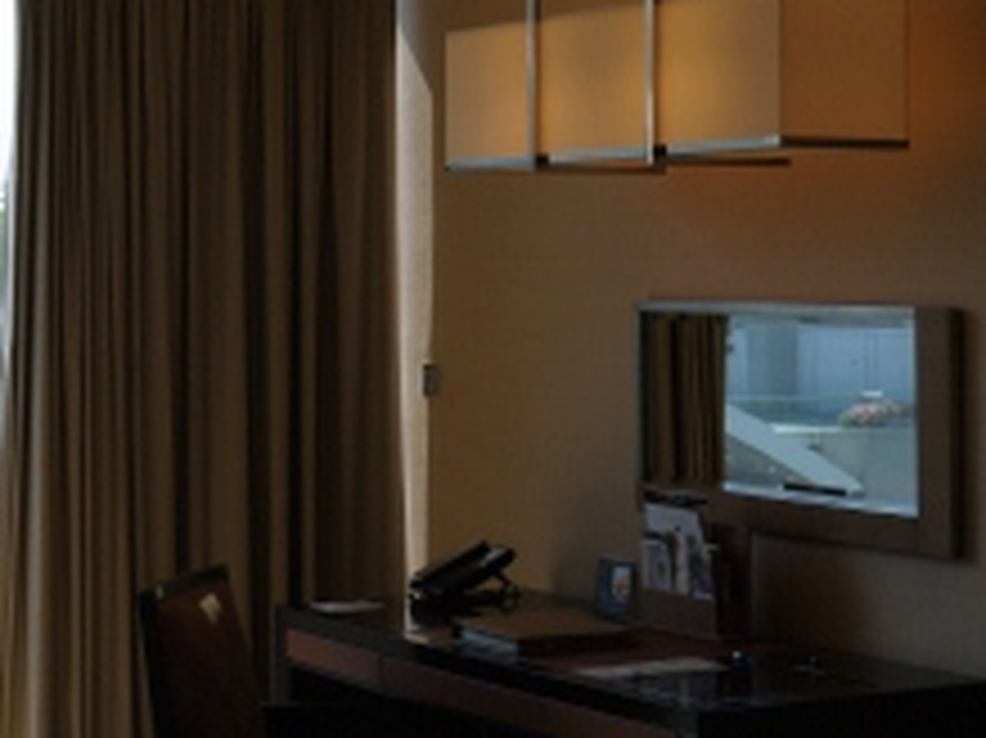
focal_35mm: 94
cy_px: 230
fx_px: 2676
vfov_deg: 15.7
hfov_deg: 20.6
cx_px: 194
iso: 160
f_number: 6.3
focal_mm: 23
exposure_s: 1/200
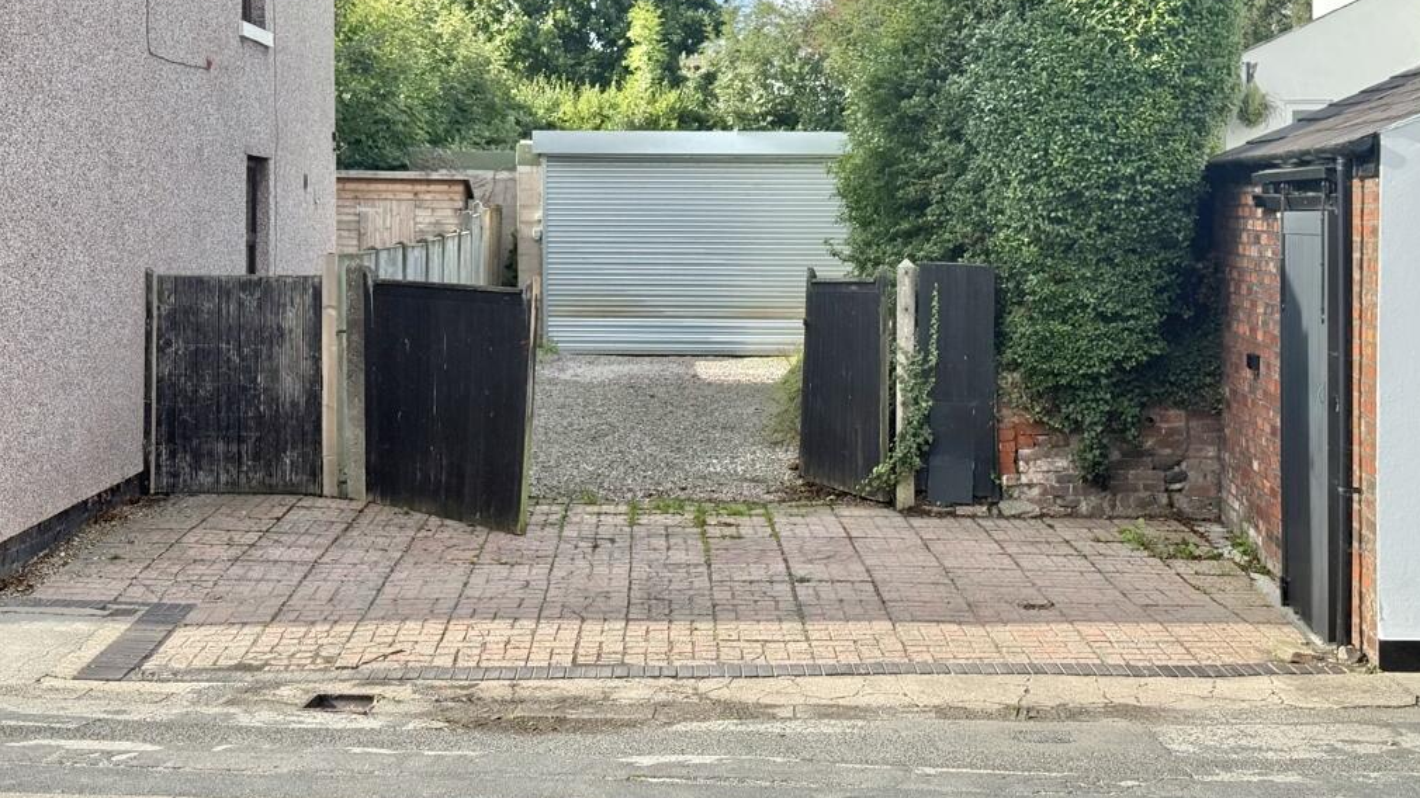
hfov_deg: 39.2
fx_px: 1995
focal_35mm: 53
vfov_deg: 22.5
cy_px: 271
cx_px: 717
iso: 100
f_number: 1.78
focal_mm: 6.76
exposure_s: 1/2208
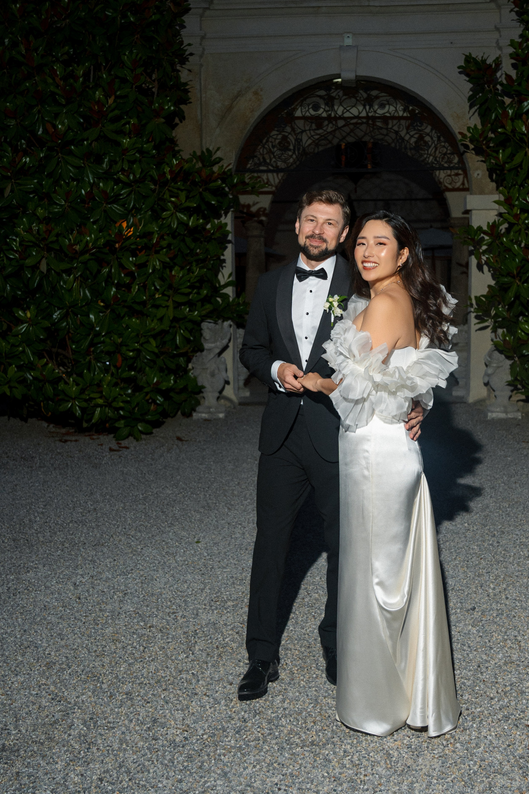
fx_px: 860
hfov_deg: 34.2
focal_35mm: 39
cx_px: 283
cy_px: 383
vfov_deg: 49.5
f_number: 3.2
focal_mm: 24
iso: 400
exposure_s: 1/200
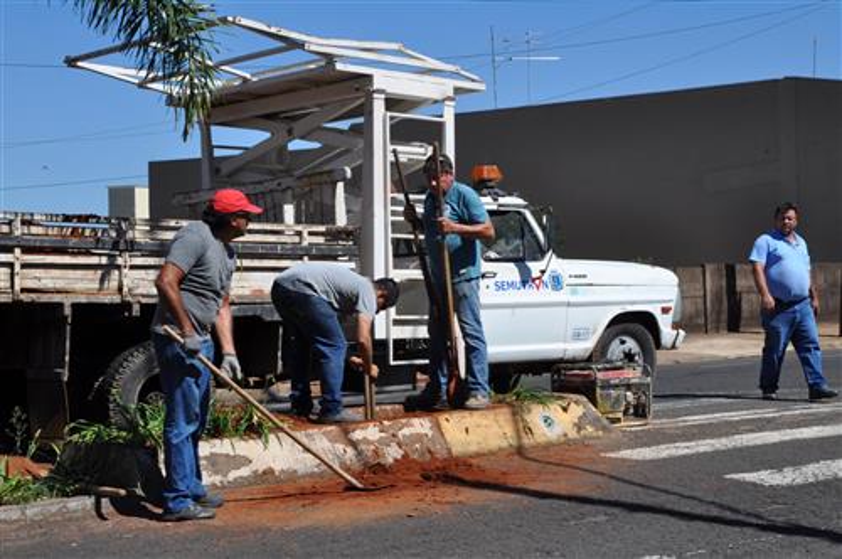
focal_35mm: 68
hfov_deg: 29.9
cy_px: 280
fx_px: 1577
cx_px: 421
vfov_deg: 20.1
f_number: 14
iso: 200
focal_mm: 45
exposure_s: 1/200
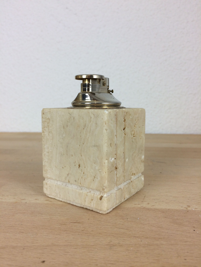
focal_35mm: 29
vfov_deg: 61.7
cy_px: 134
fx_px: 225
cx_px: 100
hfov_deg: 48.2
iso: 50
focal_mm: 4.15
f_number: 2.2
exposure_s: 1/50
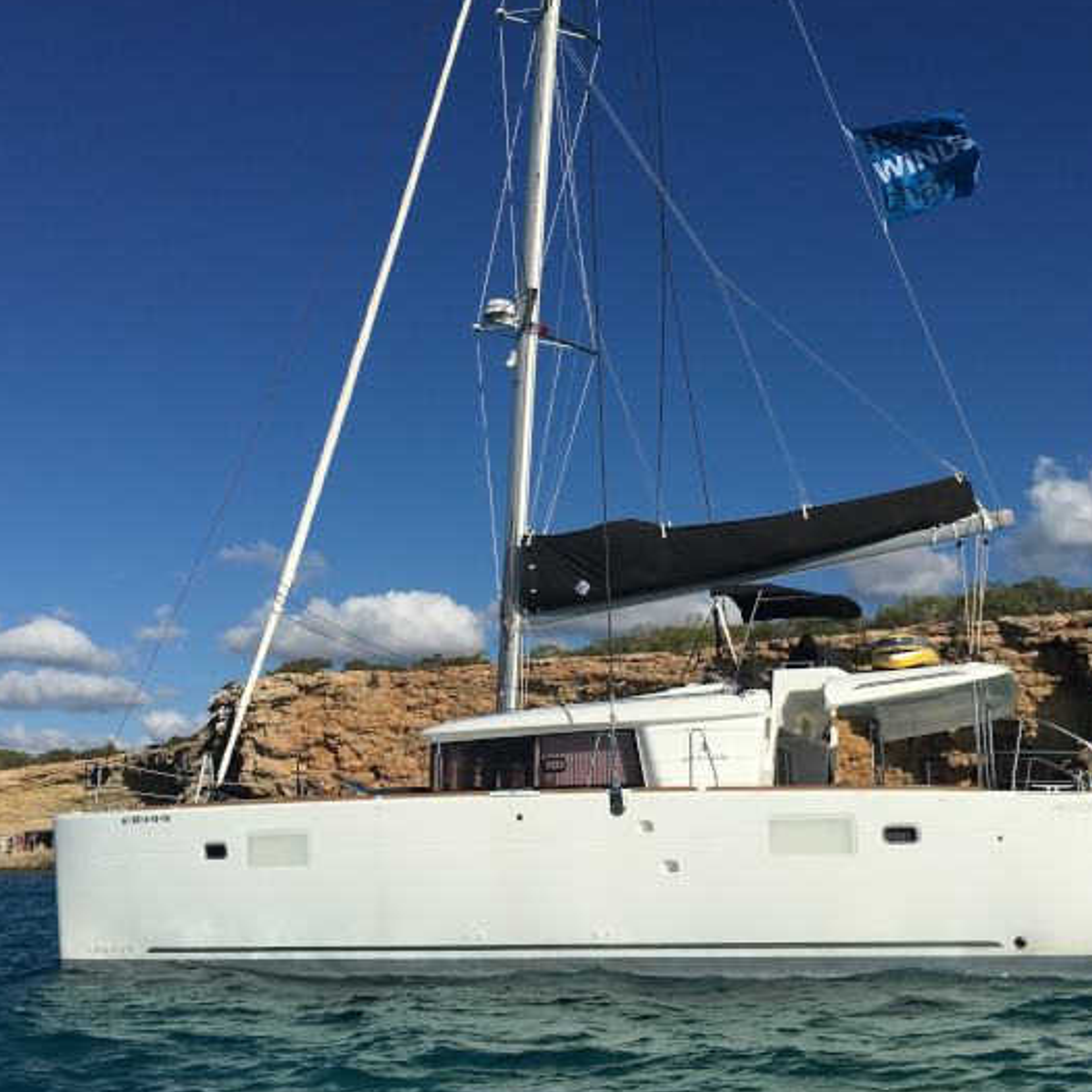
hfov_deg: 42.7
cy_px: 529
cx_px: 623
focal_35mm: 39
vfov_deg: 42.8
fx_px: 1392
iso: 25
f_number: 2.2
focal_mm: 4.15
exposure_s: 1/4525
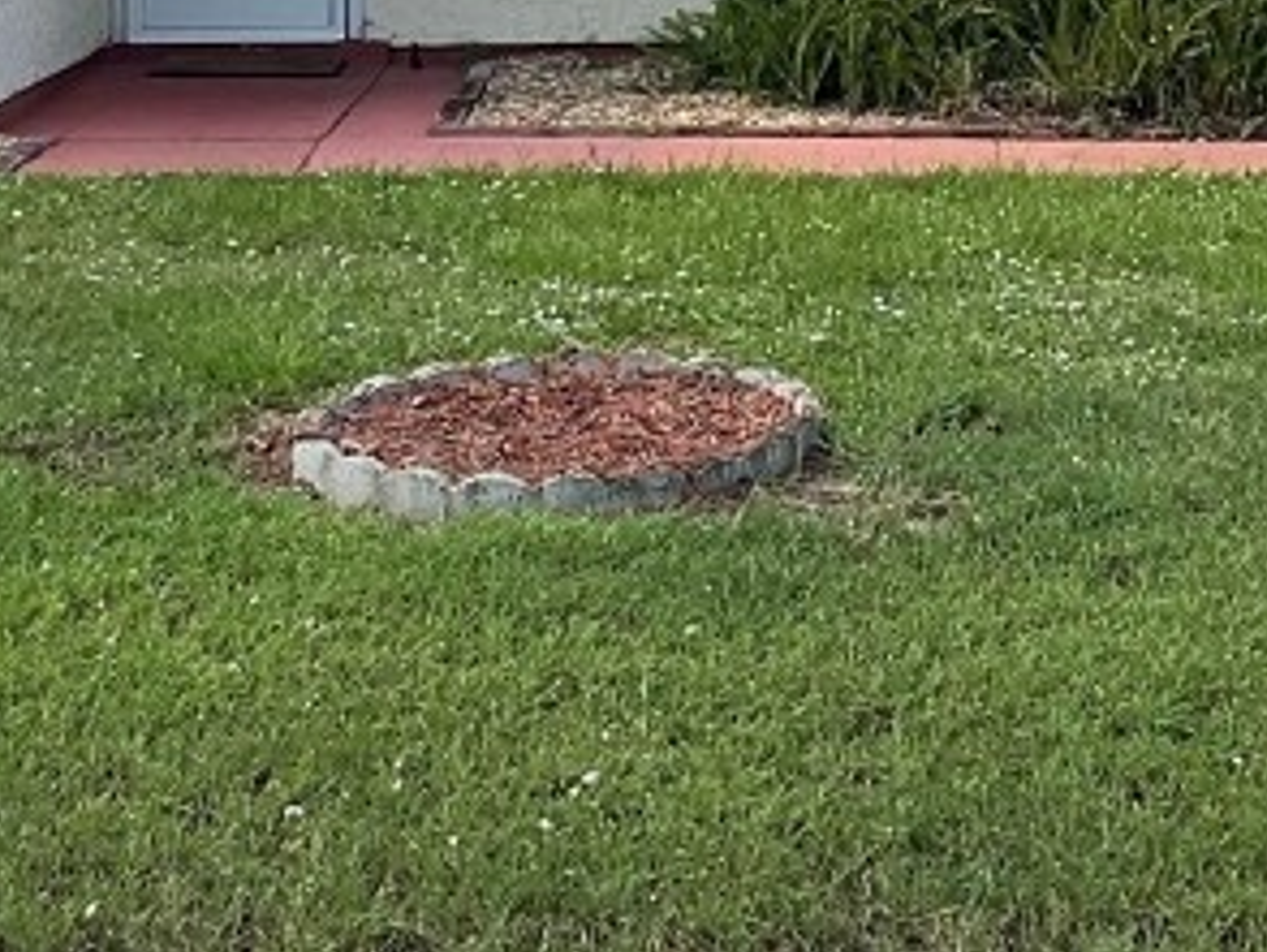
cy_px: -491
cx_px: 806
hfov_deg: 19.4
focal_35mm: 101
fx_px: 3700
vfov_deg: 13.8
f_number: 1.8
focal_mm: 3
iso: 16
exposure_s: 1/2320
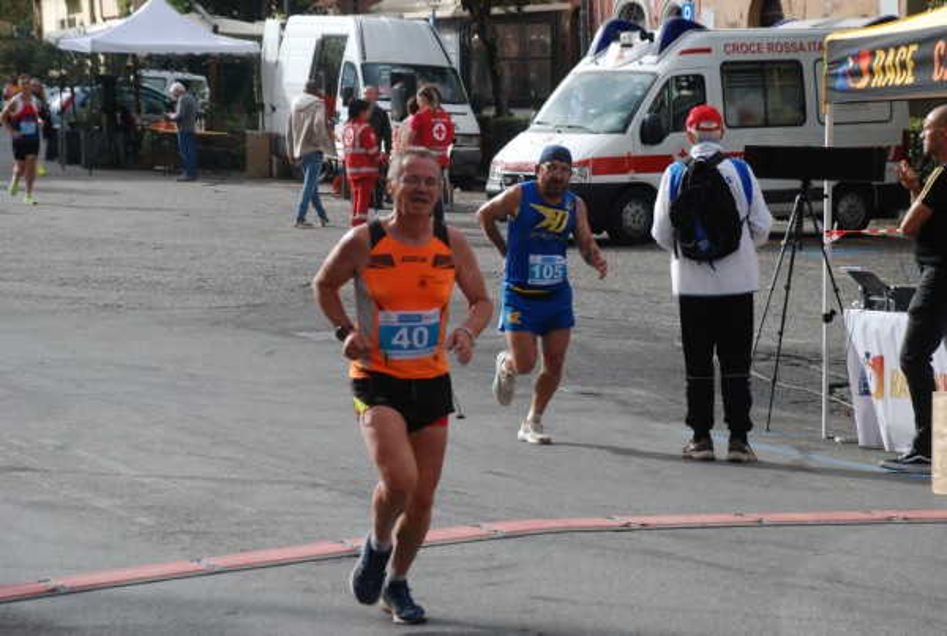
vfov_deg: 11.5
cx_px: 474
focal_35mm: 120
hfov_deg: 17.0
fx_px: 3164
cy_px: 318
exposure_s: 1/1600
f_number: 6.3
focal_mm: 80
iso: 1000
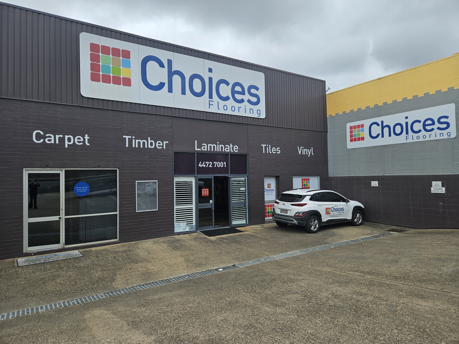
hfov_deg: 73.9
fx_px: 305
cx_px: 230
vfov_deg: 58.9
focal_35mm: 23
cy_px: 172
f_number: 1.8
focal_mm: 5.4
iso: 25
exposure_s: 1/1047
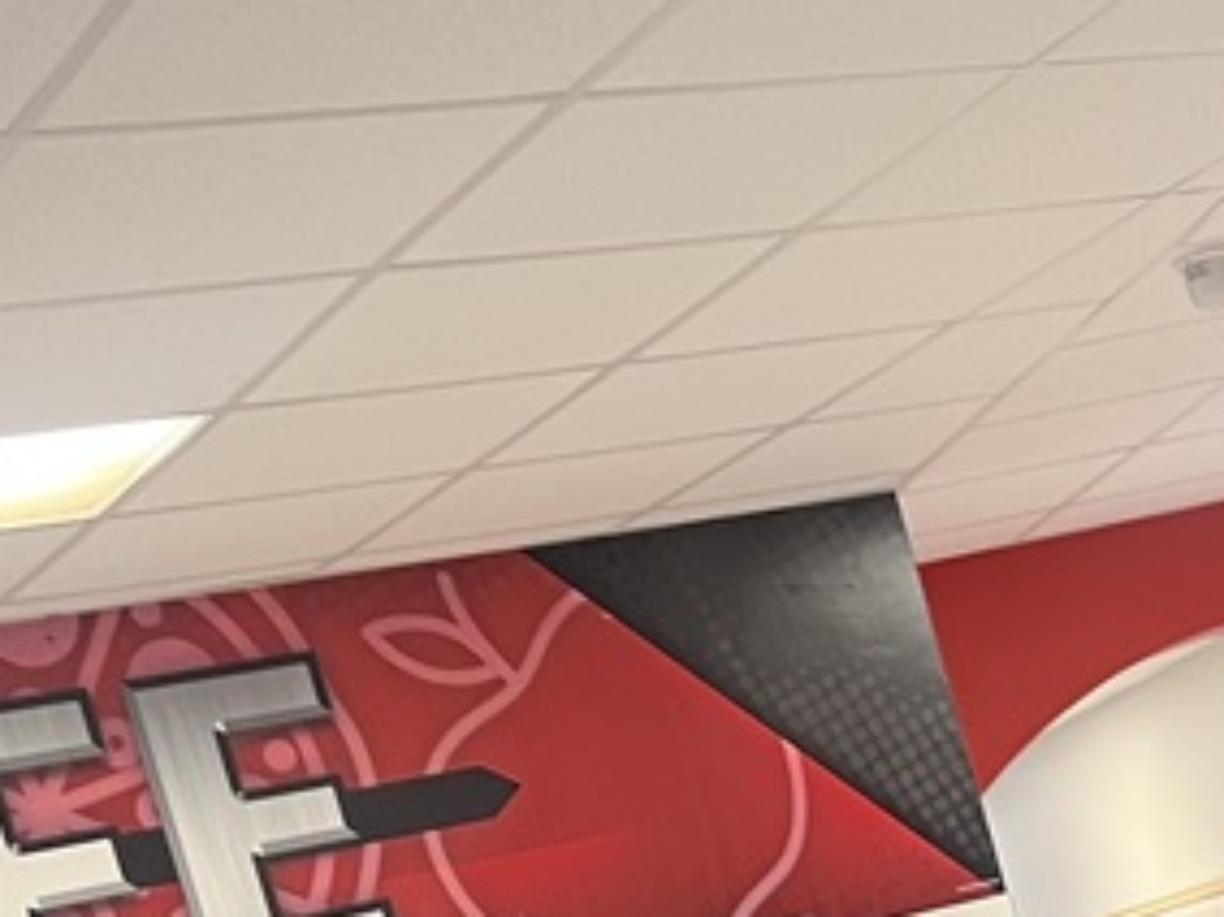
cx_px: 1427
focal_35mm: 94
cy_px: 1505
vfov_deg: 14.3
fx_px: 3322
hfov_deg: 19.7
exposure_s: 1/60
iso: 100
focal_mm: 5.1
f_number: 1.6
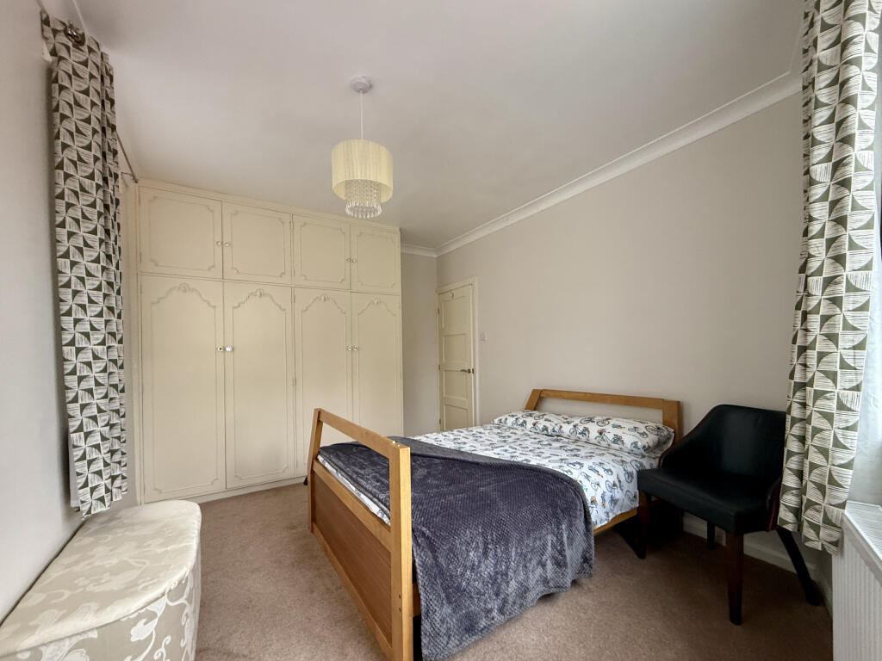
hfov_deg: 102.1
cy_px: 330
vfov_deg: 85.7
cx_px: 441
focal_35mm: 14
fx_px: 357
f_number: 2.2
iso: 320
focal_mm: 2.22
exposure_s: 1/50
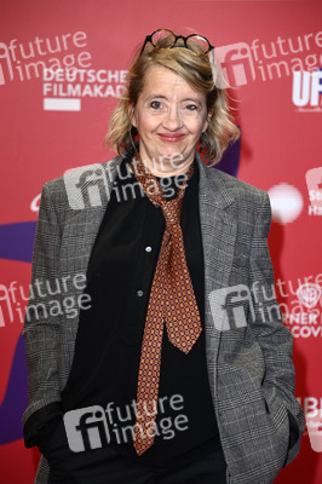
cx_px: 161
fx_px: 1640
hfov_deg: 11.2
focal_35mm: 122
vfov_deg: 16.8
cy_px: 242
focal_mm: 122
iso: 640
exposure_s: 1/250
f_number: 5.6
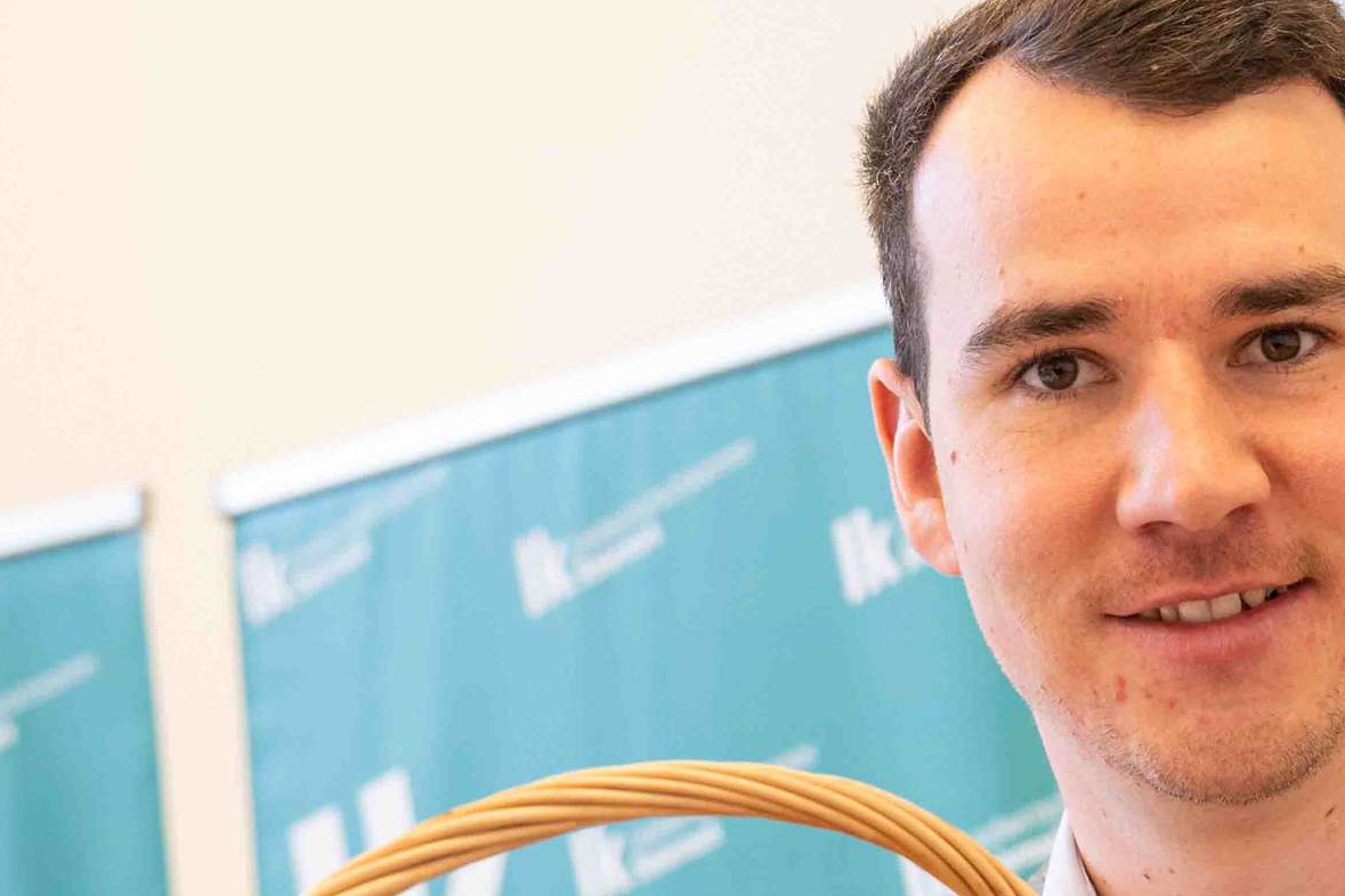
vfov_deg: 12.0
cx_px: 1324
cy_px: 1056
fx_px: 4184
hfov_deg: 17.8
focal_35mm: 112
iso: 1400
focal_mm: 43
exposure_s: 1/250
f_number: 4
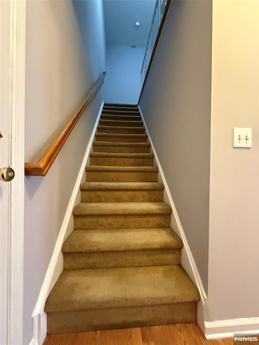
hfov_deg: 85.7
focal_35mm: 14
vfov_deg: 102.1
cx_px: 130
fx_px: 140
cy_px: 172
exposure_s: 1/60
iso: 1250
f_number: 2.2
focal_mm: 2.22
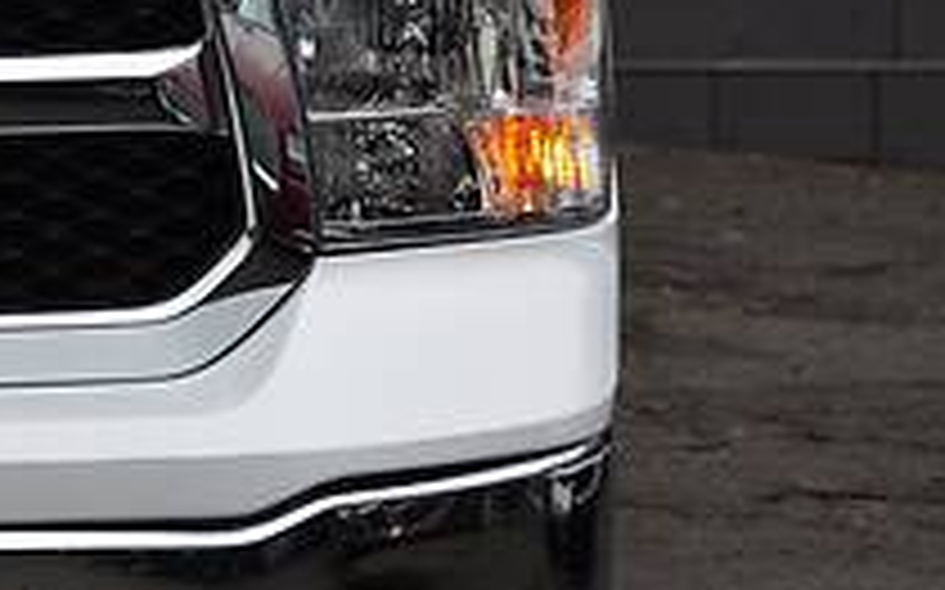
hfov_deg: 6.8
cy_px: 81
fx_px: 7774
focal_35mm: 302
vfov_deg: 4.3
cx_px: -554
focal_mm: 52
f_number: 5.6
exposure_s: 1/125
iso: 250
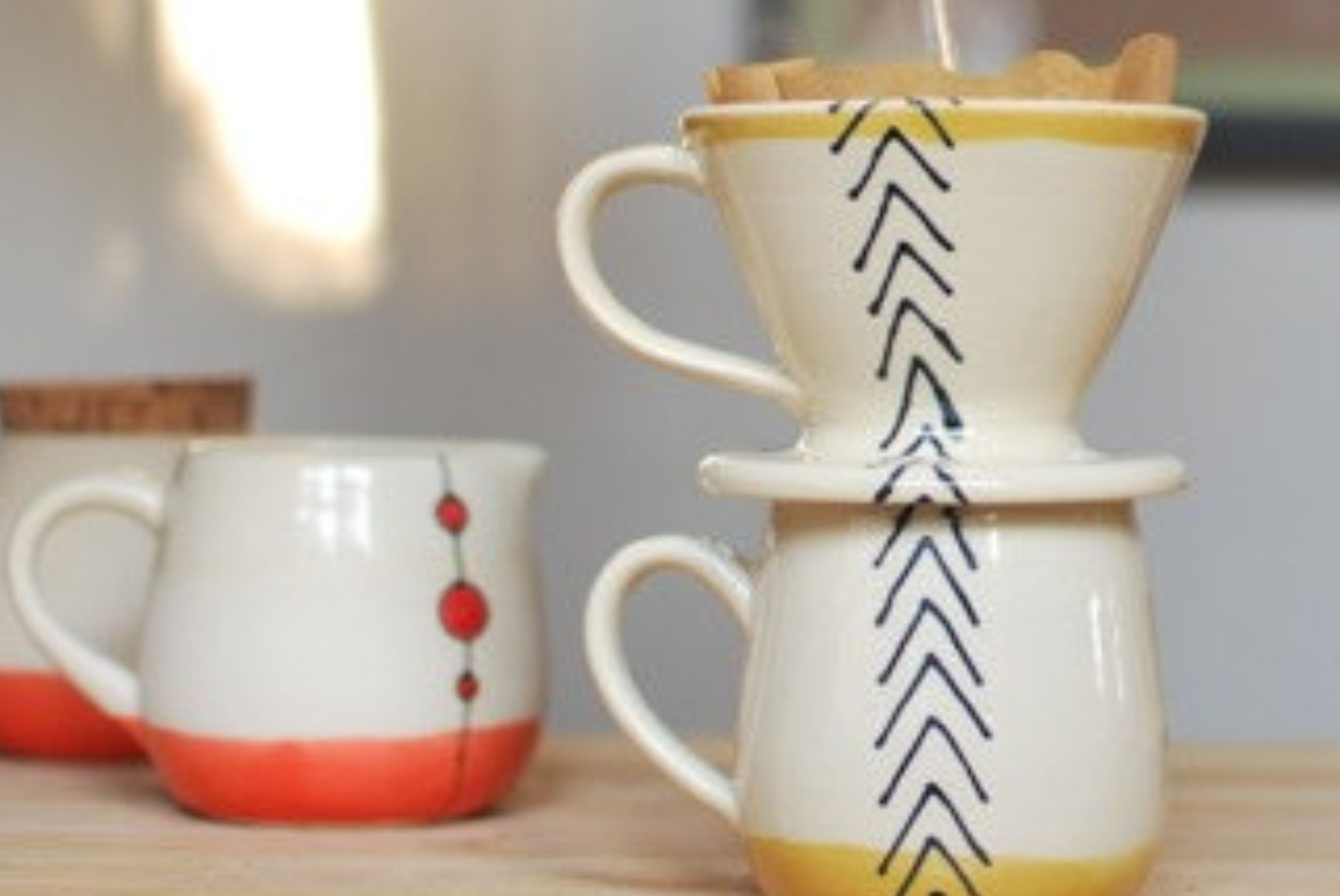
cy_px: 222
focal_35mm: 105
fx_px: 3912
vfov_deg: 13.0
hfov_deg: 19.3
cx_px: 1030
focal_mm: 35
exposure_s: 1/30
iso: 100
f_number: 2
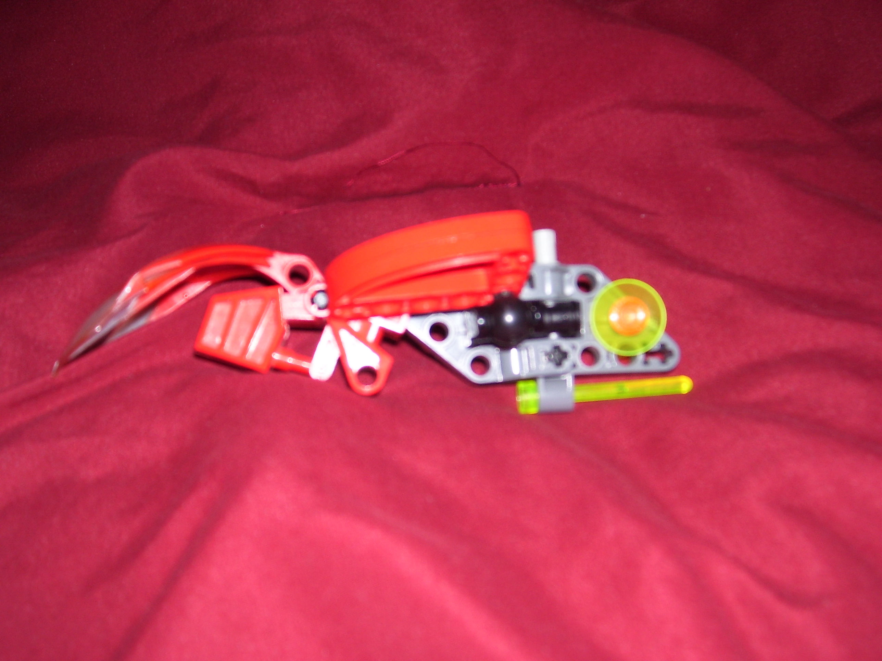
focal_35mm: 42
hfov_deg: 44.8
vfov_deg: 34.3
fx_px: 1070
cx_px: 441
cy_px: 330
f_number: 3
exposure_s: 1/60
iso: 80
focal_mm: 7
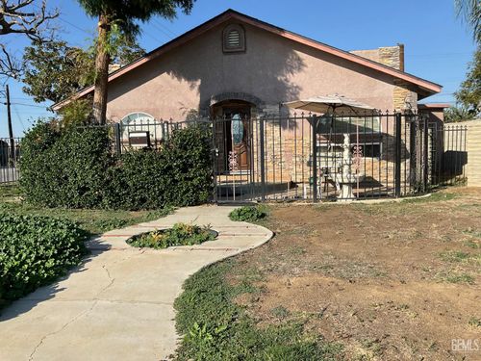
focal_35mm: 29
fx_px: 403
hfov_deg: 61.7
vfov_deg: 48.2
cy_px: 180
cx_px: 240
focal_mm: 3
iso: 16
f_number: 1.8
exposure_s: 1/1848
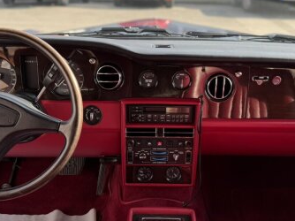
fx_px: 392
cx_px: 154
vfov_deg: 31.4
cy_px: 136
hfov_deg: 41.3
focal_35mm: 46
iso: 100
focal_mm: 6.76
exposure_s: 1/327
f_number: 1.78
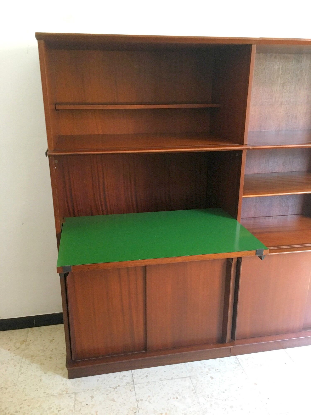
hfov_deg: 48.2
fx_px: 347
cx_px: 156
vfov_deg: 61.7
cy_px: 208
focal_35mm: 29
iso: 200
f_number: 2.2
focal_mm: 4.15
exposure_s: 1/33
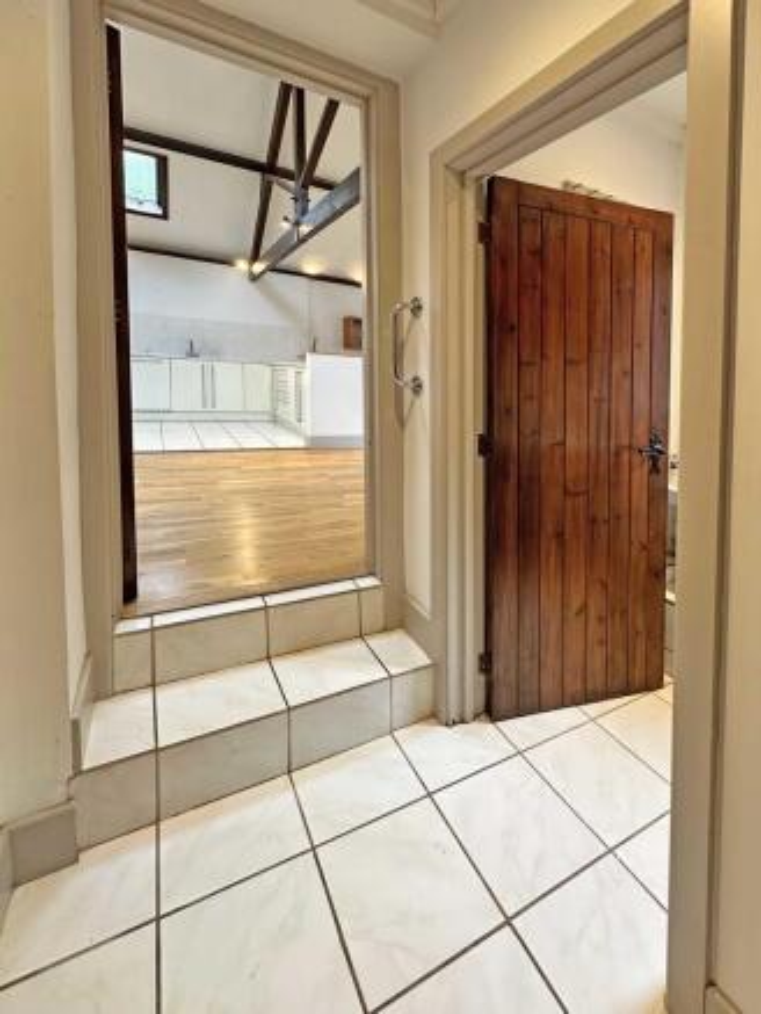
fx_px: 410
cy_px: 507
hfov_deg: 85.7
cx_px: 380
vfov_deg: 102.0
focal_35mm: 14
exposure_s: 1/50
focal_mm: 2.22
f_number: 2.2
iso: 160
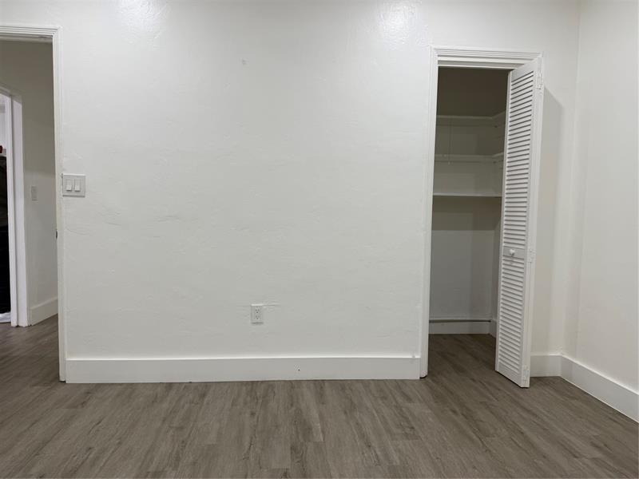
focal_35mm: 24
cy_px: 240
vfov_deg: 56.8
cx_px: 320
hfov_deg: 71.6
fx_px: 443
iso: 100
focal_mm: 6.76
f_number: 1.78
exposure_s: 1/120
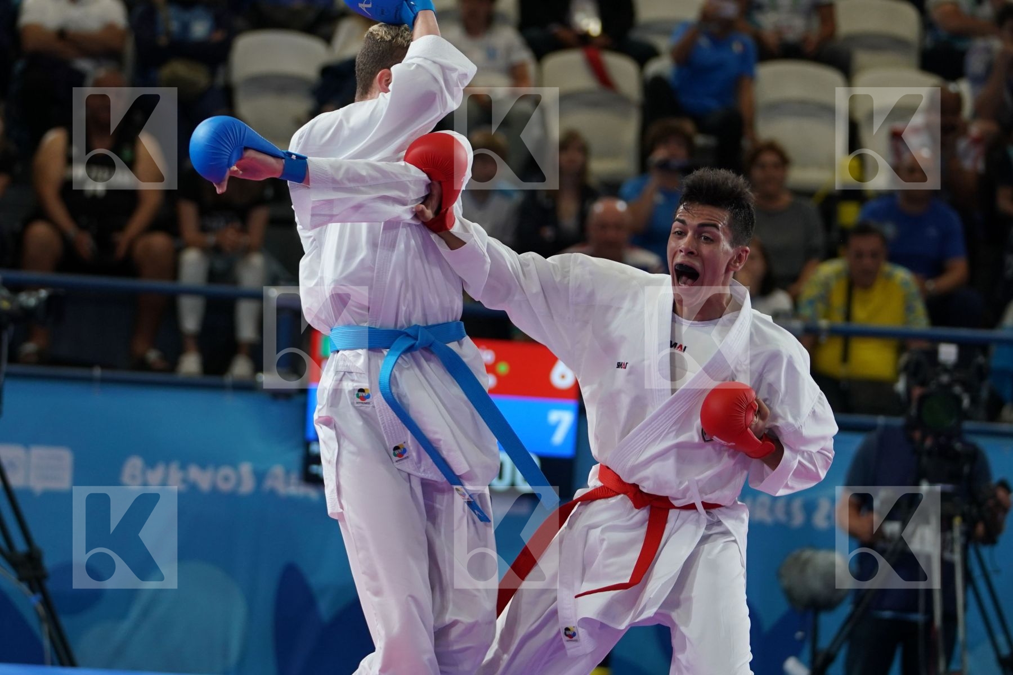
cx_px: 506
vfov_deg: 7.5
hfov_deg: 11.2
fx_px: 5149
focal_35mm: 183
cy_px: 338
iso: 1250
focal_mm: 122
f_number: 2.8
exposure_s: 1/1000
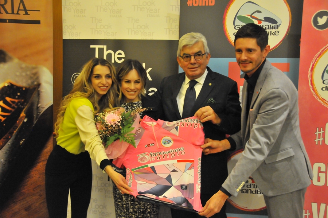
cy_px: 109
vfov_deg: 28.0
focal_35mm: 48
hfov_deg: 41.2
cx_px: 164
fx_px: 437
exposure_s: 1/45
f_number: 4.2
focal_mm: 32
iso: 3200
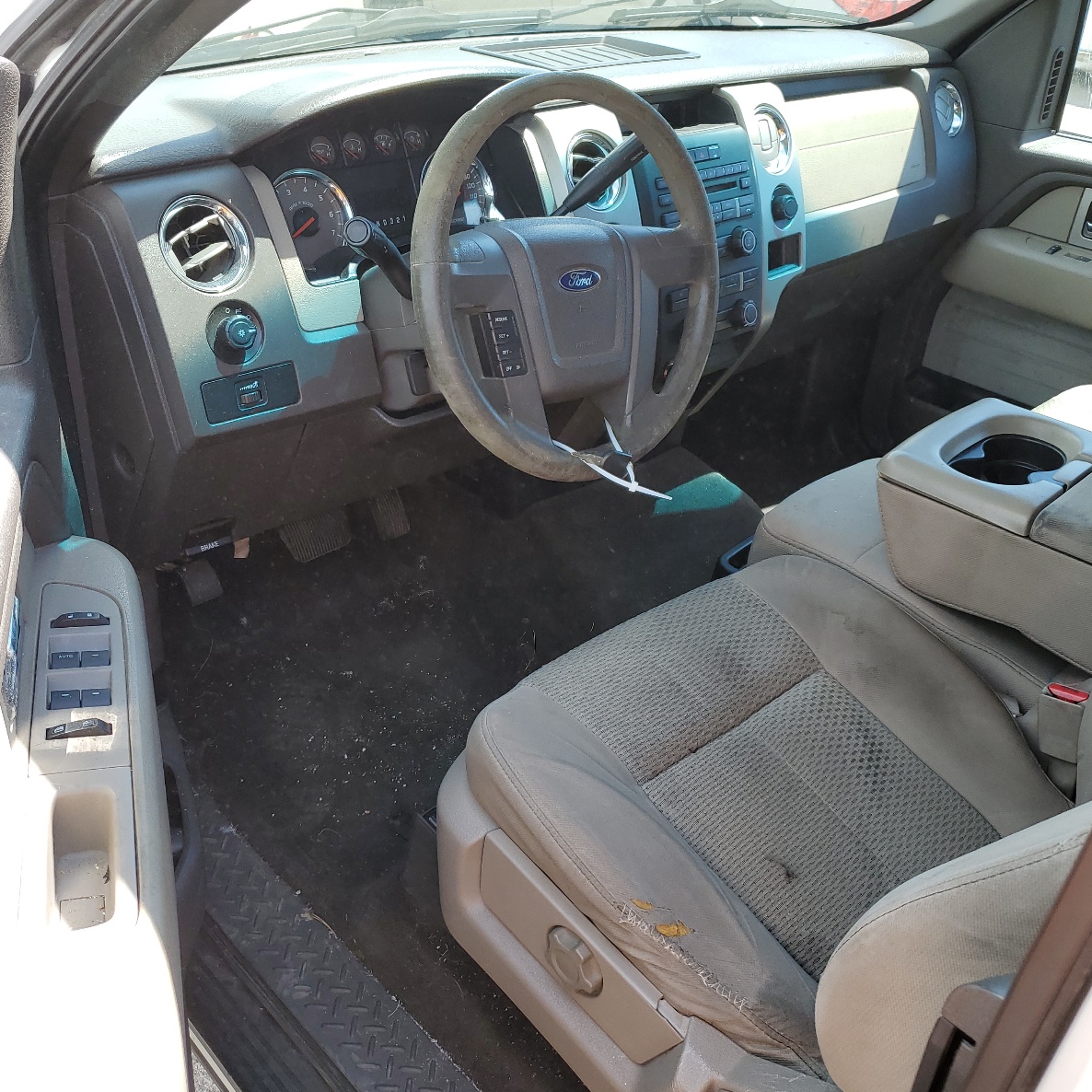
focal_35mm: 31
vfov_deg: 52.5
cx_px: 543
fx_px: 1106
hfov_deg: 52.5
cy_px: 549
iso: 50
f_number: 1.5
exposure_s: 1/435
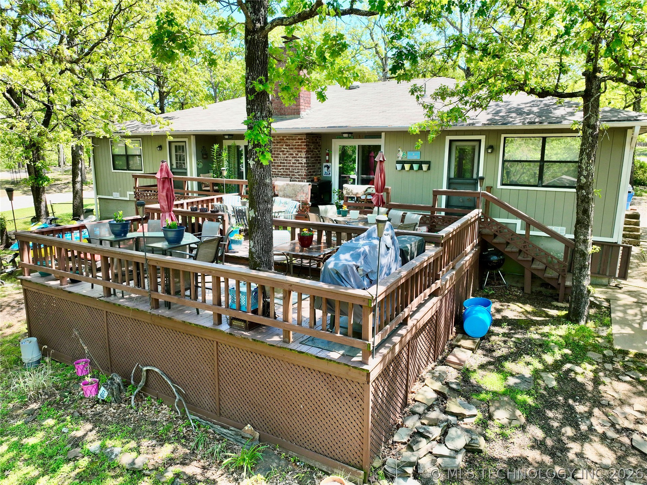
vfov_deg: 56.8
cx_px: 324
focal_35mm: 24
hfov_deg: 71.6
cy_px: 242
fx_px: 448
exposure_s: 1/500
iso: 300
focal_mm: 12.29
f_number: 2.8
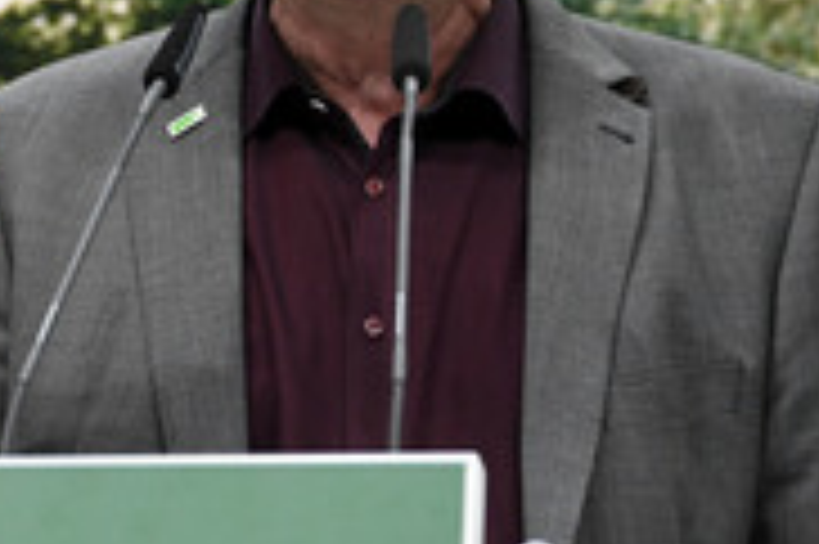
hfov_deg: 5.7
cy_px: 103
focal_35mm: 359
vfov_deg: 3.8
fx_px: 8160
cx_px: 119
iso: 2500
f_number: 5.6
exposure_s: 1/500
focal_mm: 145
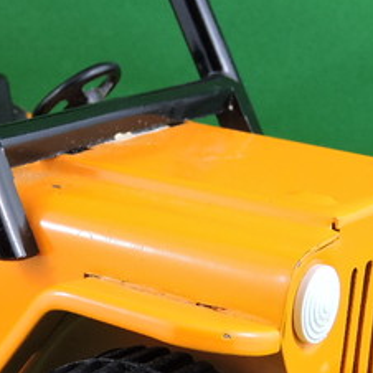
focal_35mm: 136
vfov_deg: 12.8
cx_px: -22
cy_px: 246
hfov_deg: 12.6
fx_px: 1658
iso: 160
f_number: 4
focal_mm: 8.1
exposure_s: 1/30
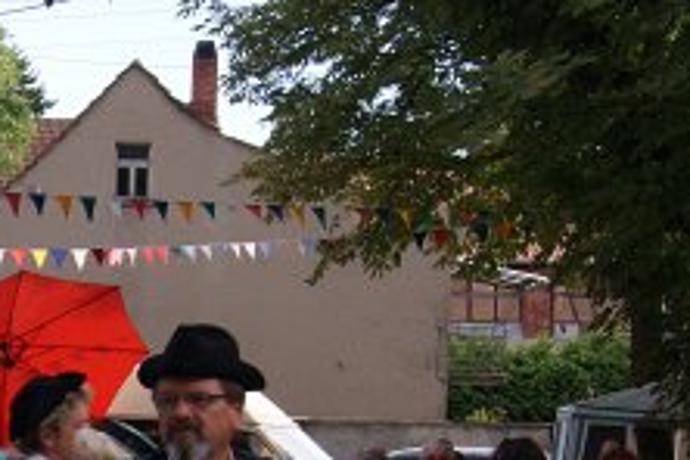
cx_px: -183
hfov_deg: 15.1
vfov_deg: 10.4
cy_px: 559
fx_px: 2491
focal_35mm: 130
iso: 100
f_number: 8
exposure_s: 1/80
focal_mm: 30
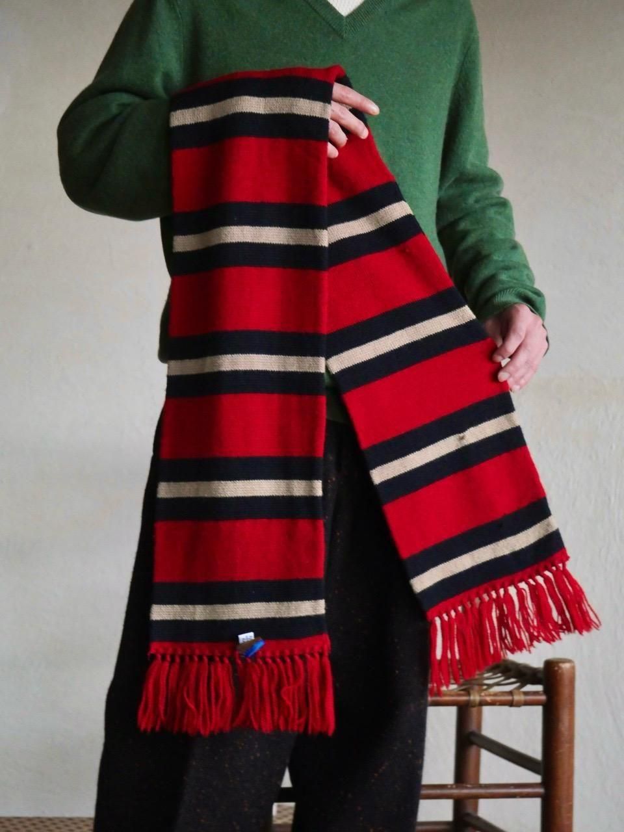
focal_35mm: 58
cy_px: 416
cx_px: 312
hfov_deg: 25.2
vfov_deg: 33.2
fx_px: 1394
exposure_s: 1/15
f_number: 3.7
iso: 3200
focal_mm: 29
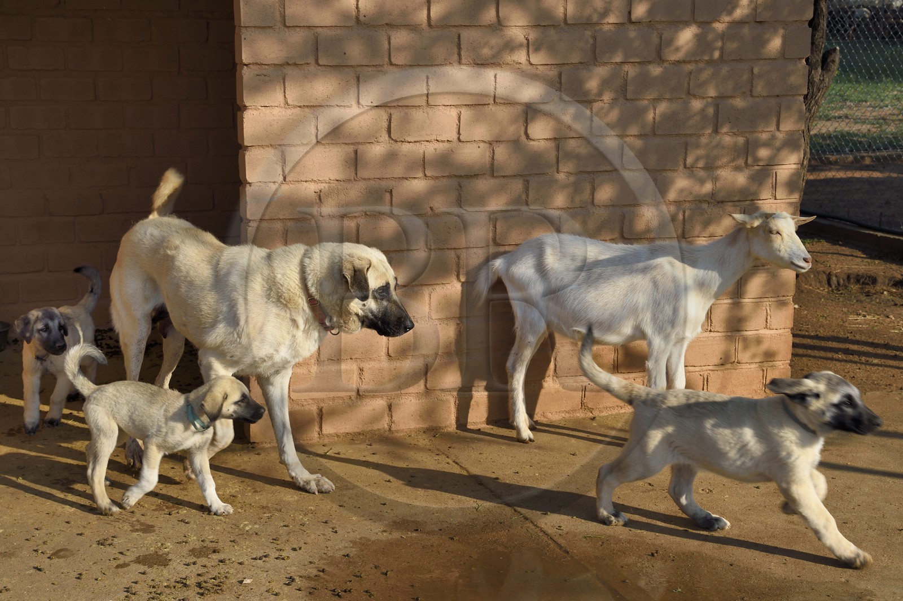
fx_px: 1454
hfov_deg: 34.5
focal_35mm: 58
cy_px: 300
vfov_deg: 23.3
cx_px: 452
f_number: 10
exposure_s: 1/250
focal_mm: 58
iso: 200
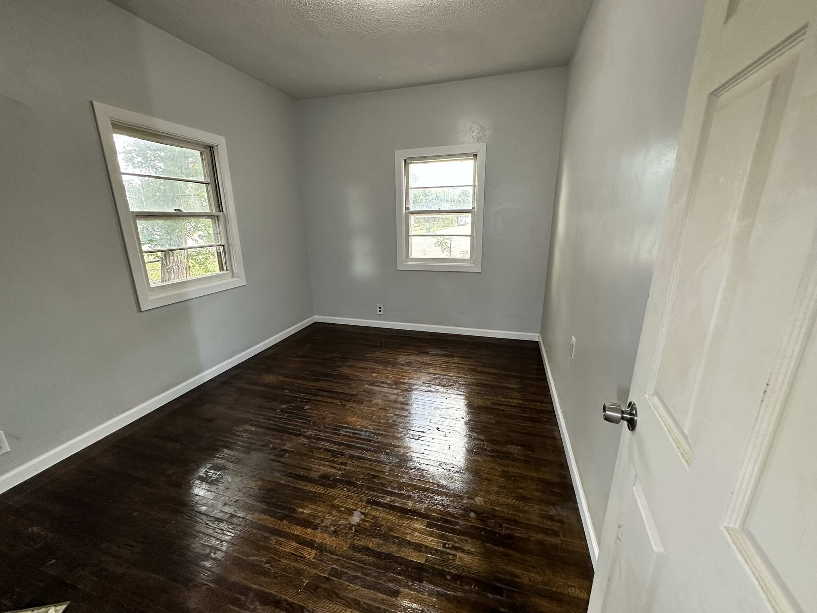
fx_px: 330
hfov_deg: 102.1
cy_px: 306
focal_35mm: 14
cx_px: 408
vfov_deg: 85.7
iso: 200
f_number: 2.2
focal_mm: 2.22
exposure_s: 1/60
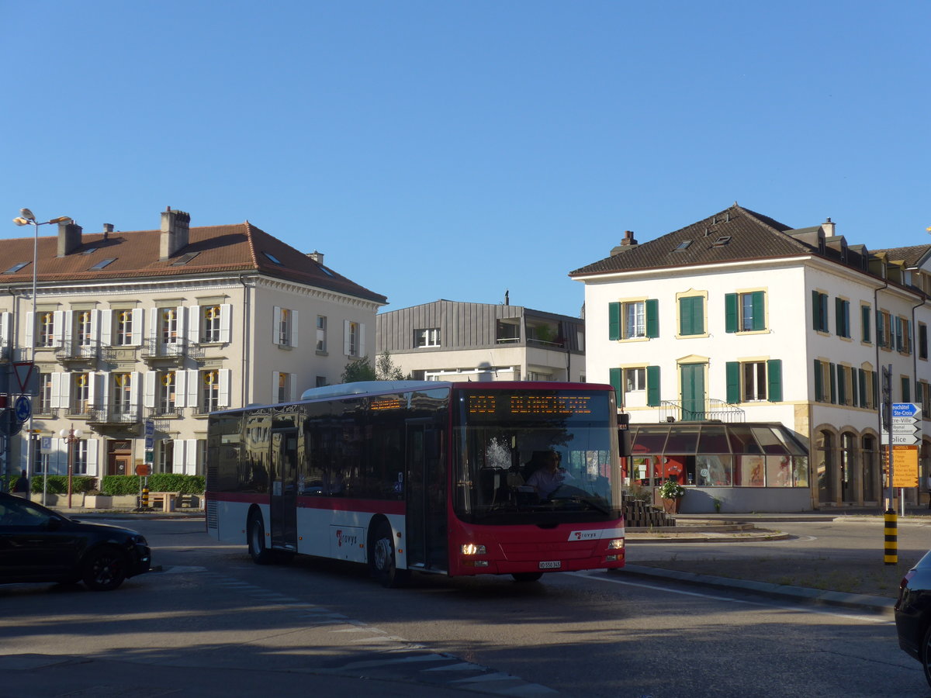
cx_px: 466
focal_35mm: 59
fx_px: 1587
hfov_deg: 32.7
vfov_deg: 24.8
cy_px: 349
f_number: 3.5
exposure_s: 1/800
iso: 80
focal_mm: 12
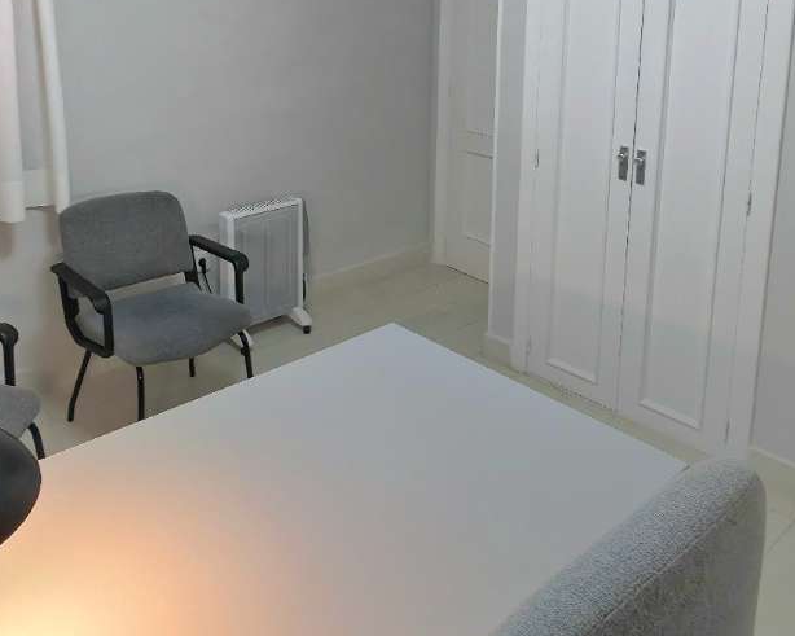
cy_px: 131
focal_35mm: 31
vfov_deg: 44.9
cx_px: 361
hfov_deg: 57.1
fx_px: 729
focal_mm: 2.2
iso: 160
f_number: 1.9
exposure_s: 1/25.1
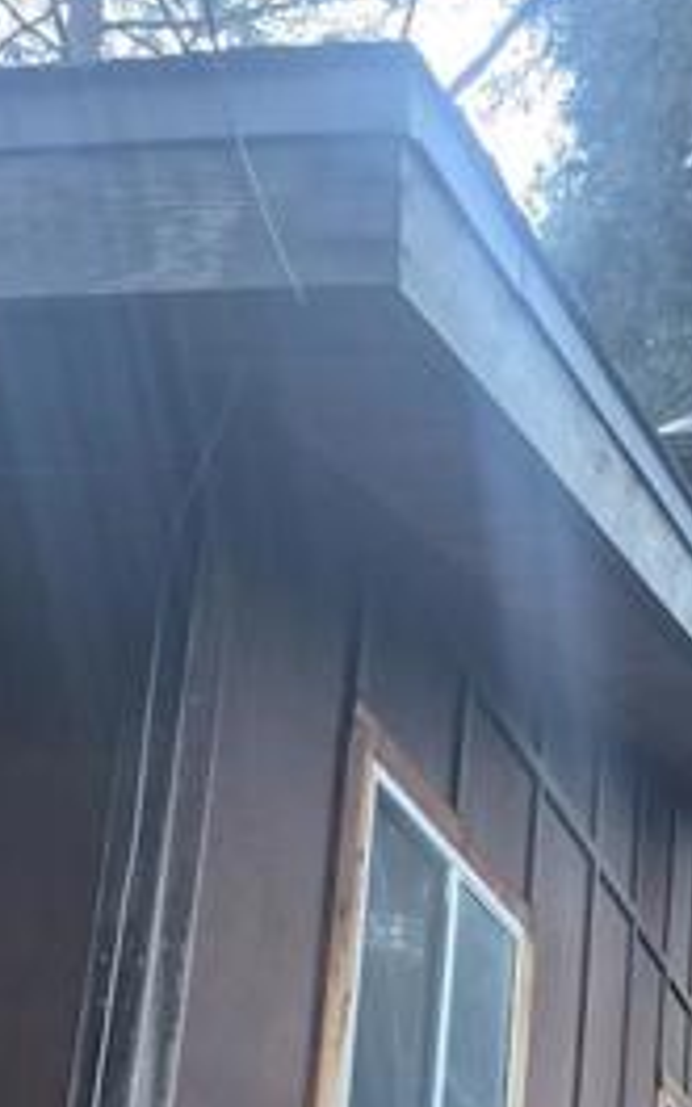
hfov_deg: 20.9
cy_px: 1078
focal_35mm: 59
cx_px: 759
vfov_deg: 32.1
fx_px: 1780
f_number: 1.8
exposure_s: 1/60
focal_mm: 5.4
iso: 640
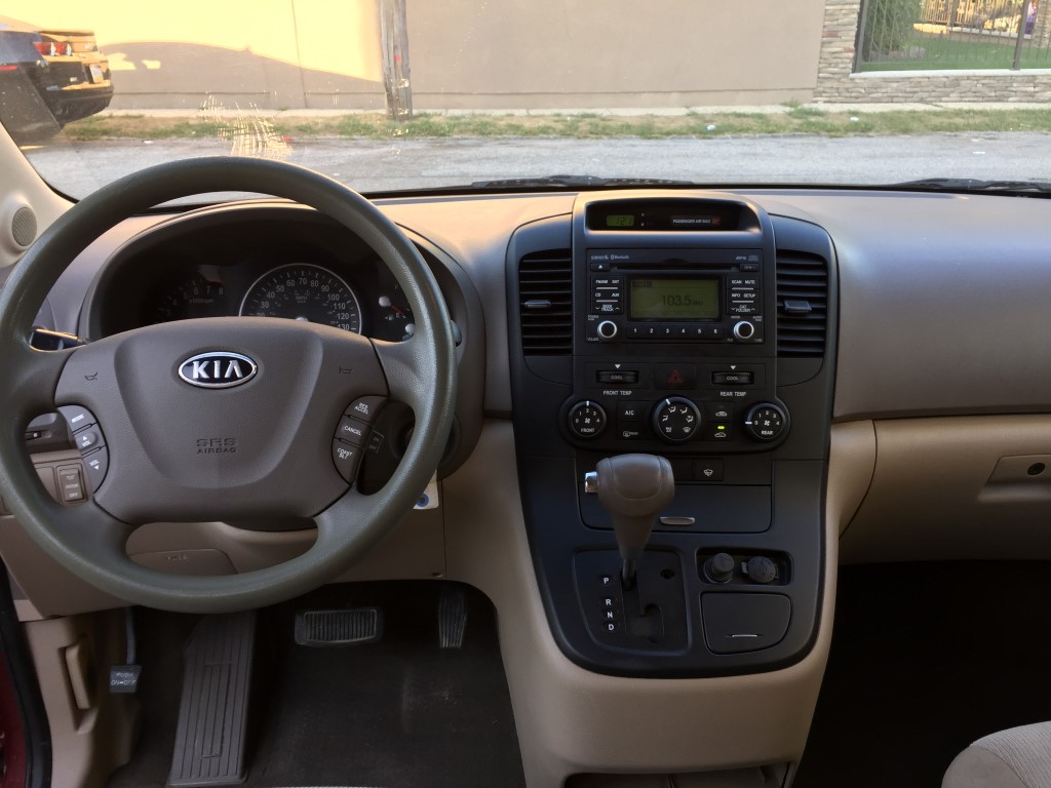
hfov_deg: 61.7
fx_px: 880
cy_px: 394
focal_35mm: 29
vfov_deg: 48.2
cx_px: 526
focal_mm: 4.15
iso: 32
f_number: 2.2
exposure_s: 1/60
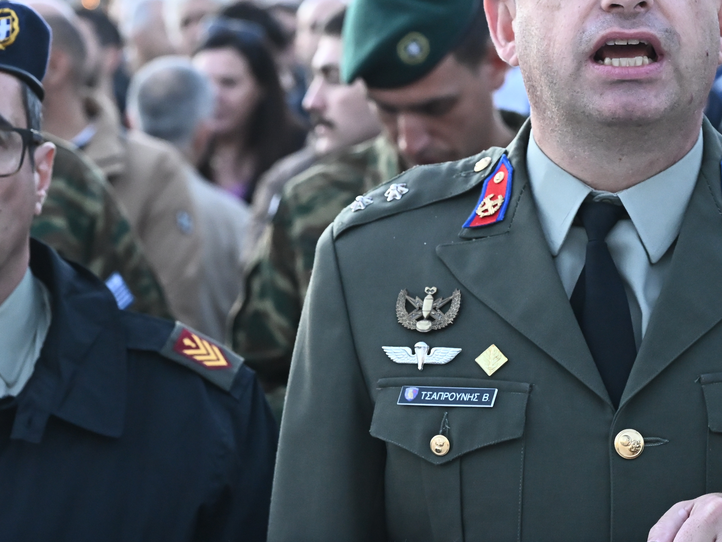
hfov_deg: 12.7
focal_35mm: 156
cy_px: 188
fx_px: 3254
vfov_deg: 9.5
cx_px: 339
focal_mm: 92
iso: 5600
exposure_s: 1/250
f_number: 6.3
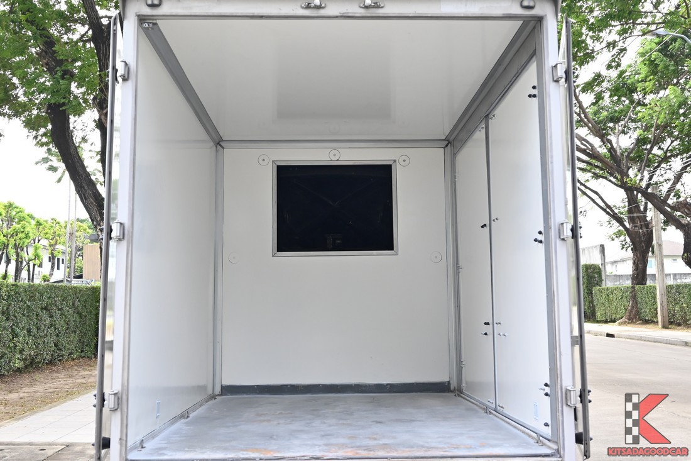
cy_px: 230
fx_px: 691
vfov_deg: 36.9
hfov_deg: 53.1
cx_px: 346
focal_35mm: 36
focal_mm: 24
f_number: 5.6
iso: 560
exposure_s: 1/350
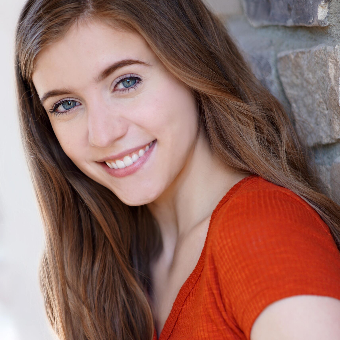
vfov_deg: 6.8
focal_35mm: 259
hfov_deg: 6.8
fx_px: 2874
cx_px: 170
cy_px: 216
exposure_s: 1/250
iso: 125
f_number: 2
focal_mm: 135
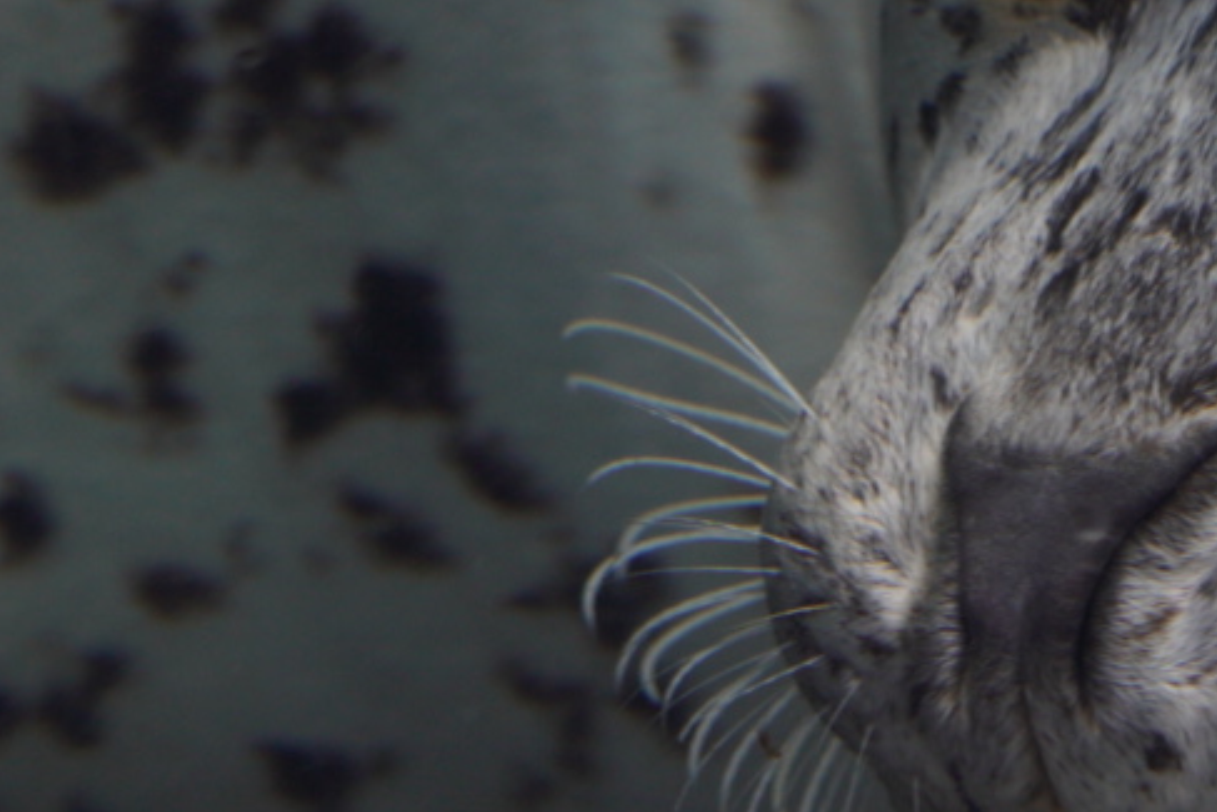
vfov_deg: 3.1
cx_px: 895
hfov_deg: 4.6
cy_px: 762
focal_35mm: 448
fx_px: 15148
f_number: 5.6
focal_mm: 90
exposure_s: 1/125
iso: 125
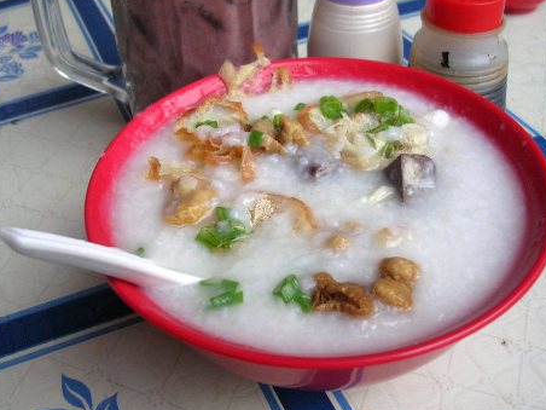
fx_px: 662
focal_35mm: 42
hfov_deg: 44.8
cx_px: 274
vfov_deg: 34.3
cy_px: 204
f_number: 2.8
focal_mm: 5.8
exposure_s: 1/194
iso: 50
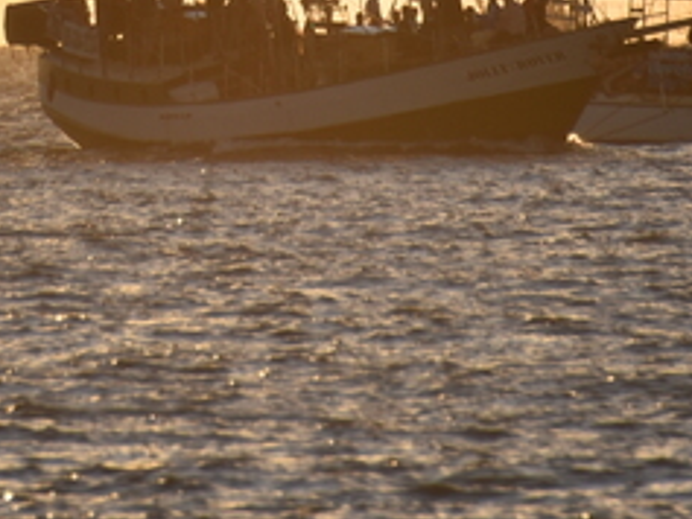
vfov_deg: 1.0
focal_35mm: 1557
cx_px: 111
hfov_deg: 1.3
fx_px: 31141
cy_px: -586
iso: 100
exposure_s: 1/640
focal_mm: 300
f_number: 7.1
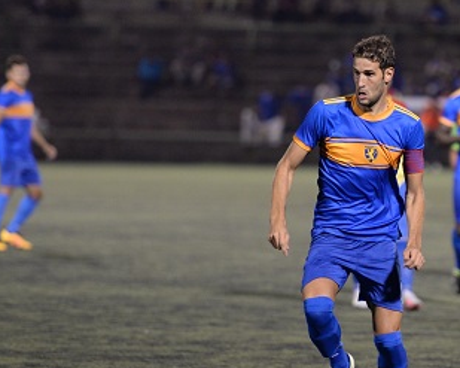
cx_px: 460
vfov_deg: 3.6
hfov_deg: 4.5
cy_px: 247
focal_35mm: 425
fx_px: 5784
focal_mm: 200
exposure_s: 1/500
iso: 2000
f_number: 2.8
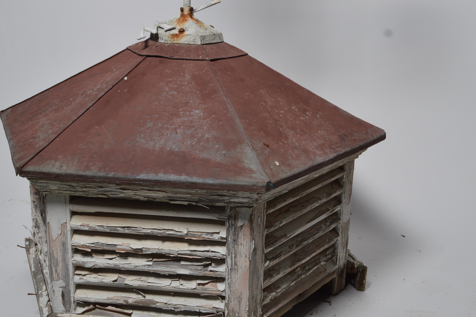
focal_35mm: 49
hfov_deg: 40.4
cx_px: 248
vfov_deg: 27.5
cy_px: 167
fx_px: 647
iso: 100
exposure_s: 1/125
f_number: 10
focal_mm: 22
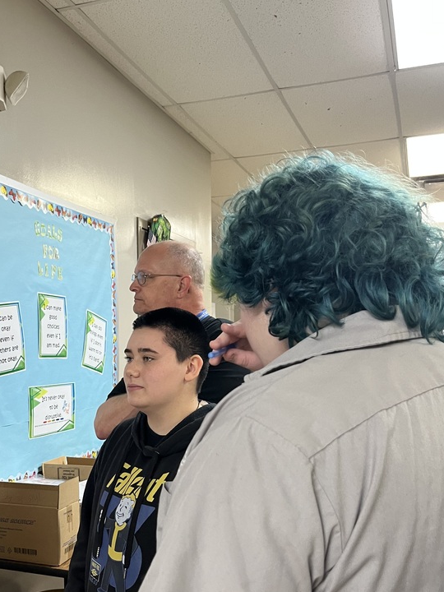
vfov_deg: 49.7
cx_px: 163
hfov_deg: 38.4
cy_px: 364
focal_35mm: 37
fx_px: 633
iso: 160
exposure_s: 1/60
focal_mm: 5.1
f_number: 1.6
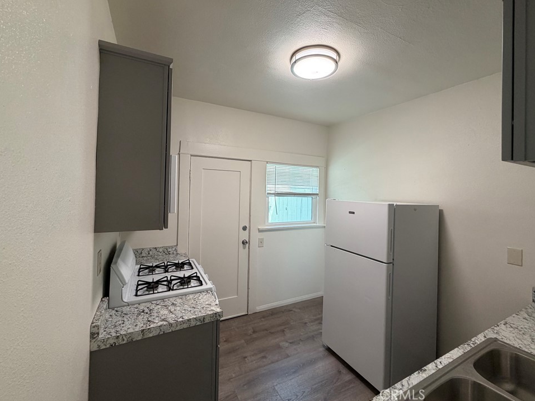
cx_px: 266
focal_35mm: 15
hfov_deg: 98.2
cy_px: 188
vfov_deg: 81.7
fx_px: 232
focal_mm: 2.22
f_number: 2.2
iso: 160
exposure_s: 1/60
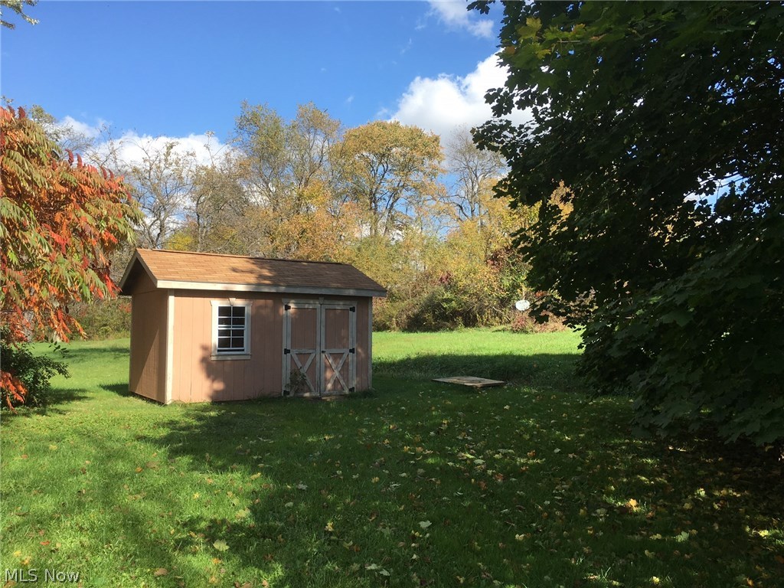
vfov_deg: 48.2
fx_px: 657
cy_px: 294
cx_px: 392
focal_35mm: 29
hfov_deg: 61.7
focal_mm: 4.15
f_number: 2.2
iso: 25
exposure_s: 1/938
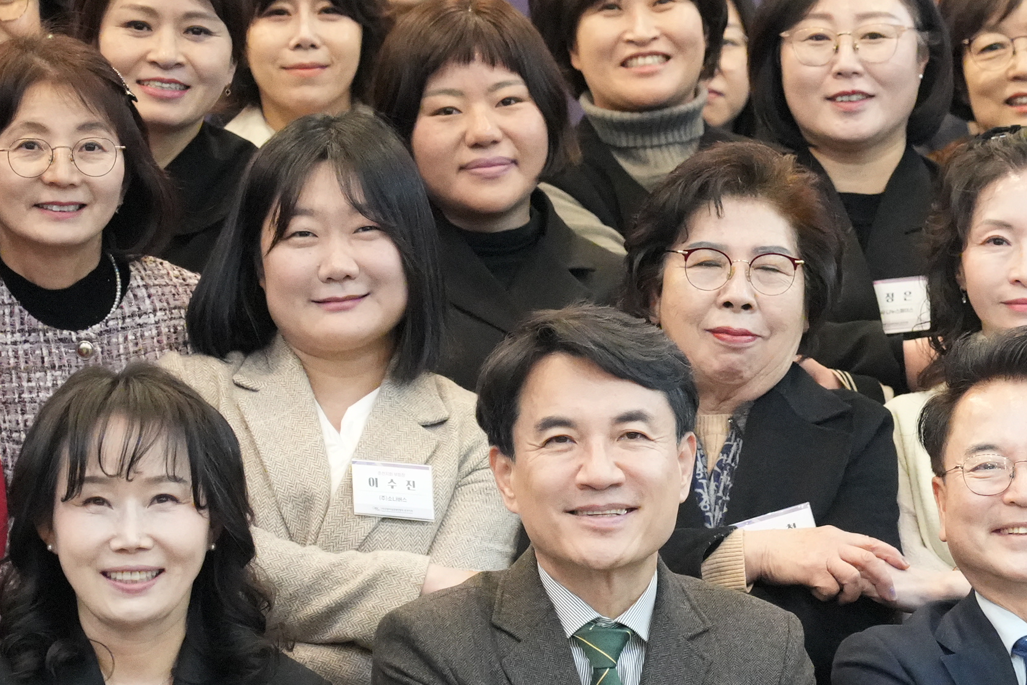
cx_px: 980
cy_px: 549
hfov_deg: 9.3
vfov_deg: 6.2
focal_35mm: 220
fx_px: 6276
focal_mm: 105
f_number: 4
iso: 16000
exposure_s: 1/250
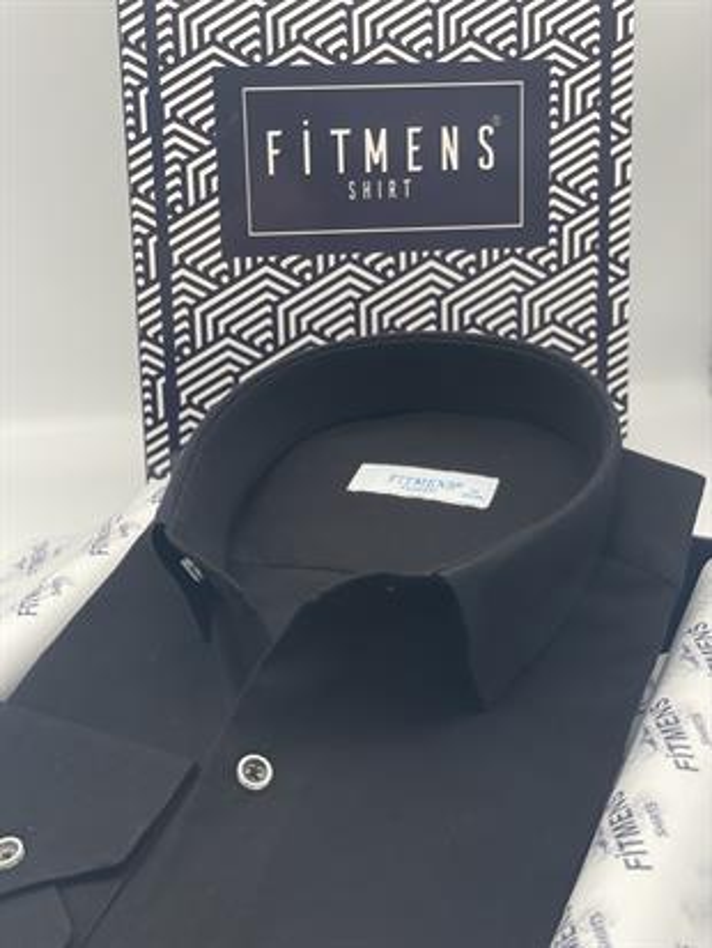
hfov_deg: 28.0
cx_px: 356
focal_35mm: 52
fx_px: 1425
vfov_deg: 36.8
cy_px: 474
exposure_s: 1/122
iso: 32
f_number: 2
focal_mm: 6
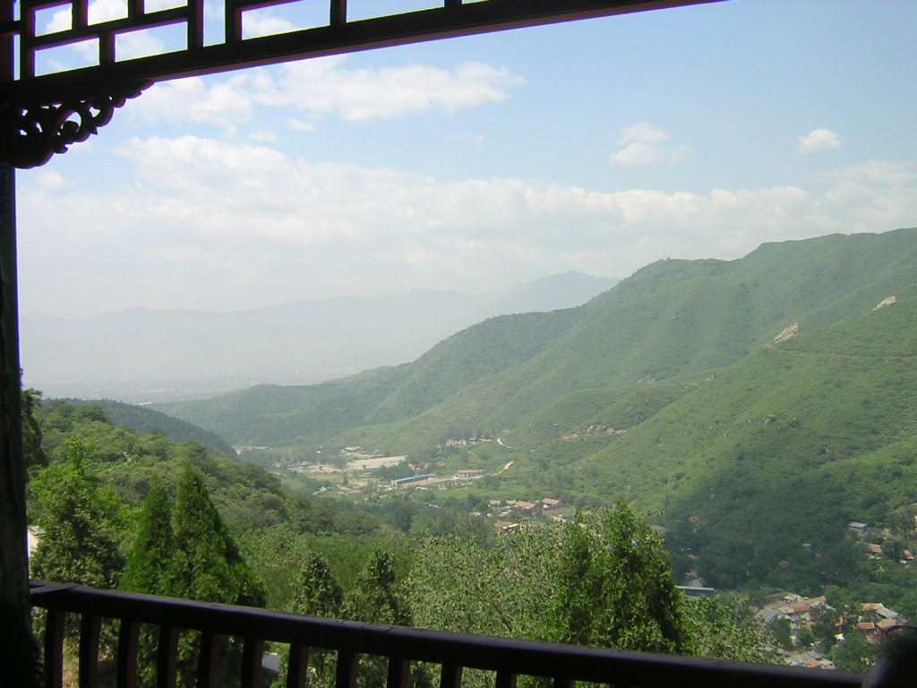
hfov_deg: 51.4
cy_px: 344
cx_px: 458
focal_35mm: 36
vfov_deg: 39.7
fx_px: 954
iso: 100
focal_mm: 4.7
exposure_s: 1/238
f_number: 5.2
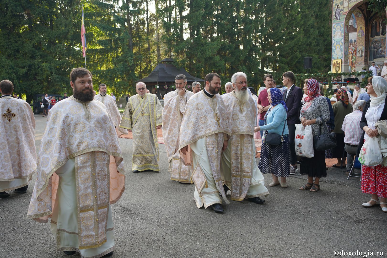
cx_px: 194
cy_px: 129
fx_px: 376
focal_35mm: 35
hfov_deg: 54.4
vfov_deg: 37.9
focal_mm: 35
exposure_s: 1/160
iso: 160
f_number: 4
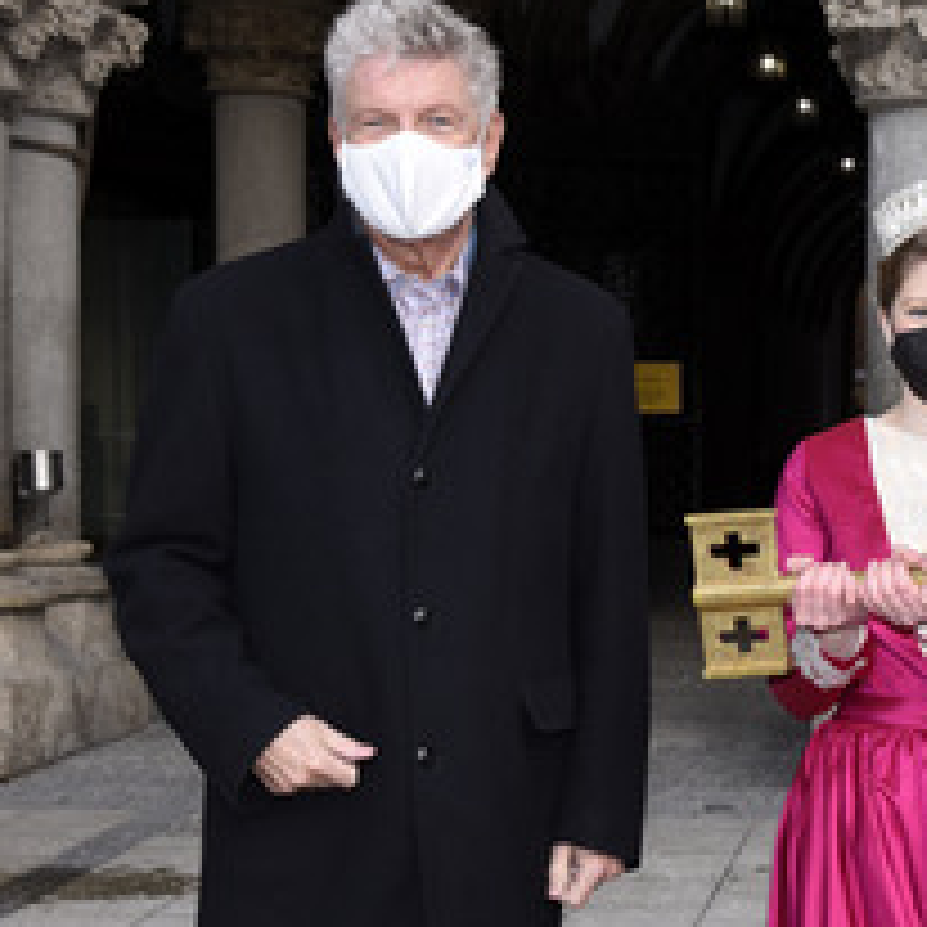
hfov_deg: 20.5
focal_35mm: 82
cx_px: 929
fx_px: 2484
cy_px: 540
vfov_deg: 21.1
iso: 320
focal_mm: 44
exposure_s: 1/160
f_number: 9
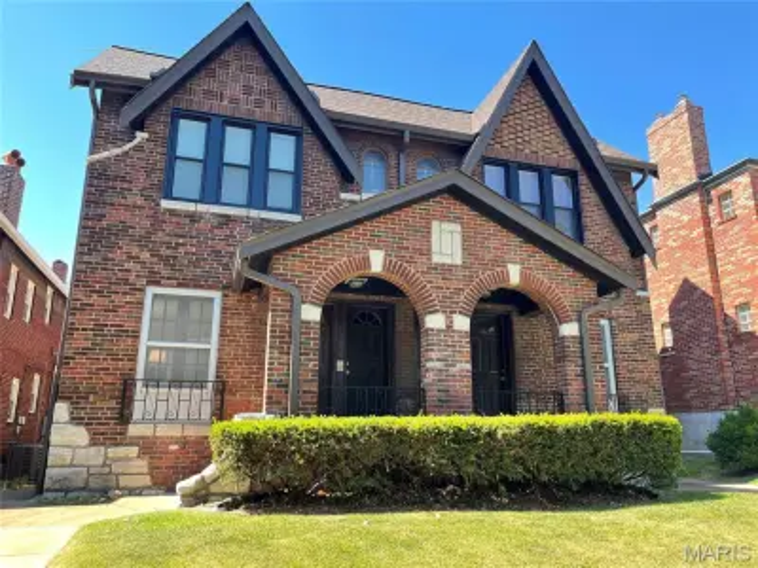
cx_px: 379
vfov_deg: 53.1
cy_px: 284
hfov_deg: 67.3
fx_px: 569
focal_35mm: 26
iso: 32
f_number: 1.6
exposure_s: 1/246
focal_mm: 5.1
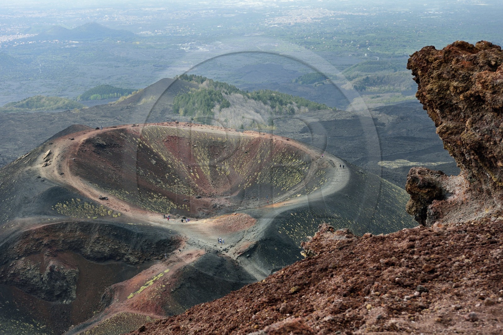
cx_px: 252
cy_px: 168
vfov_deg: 21.9
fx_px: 866
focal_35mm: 62
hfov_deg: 32.4
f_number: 8
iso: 800
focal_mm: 62
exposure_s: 1/400
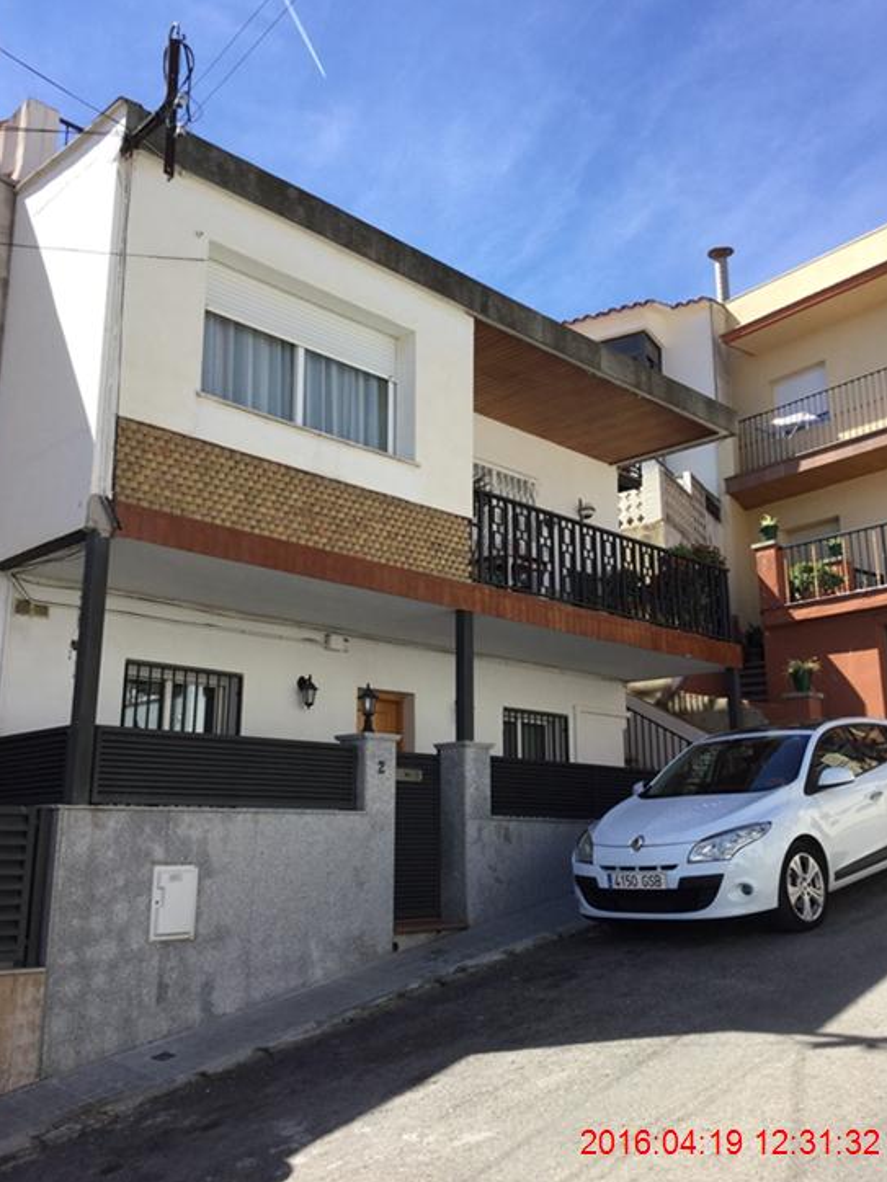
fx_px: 1093
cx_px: 444
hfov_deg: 44.2
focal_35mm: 32
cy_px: 579
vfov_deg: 56.8
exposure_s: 1/691
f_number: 2.4
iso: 25
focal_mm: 3.3
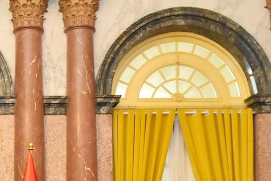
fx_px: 602
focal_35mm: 80
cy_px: 253
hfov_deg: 22.5
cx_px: -89
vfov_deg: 15.9
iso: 4000
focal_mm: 24
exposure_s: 1/125
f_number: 5
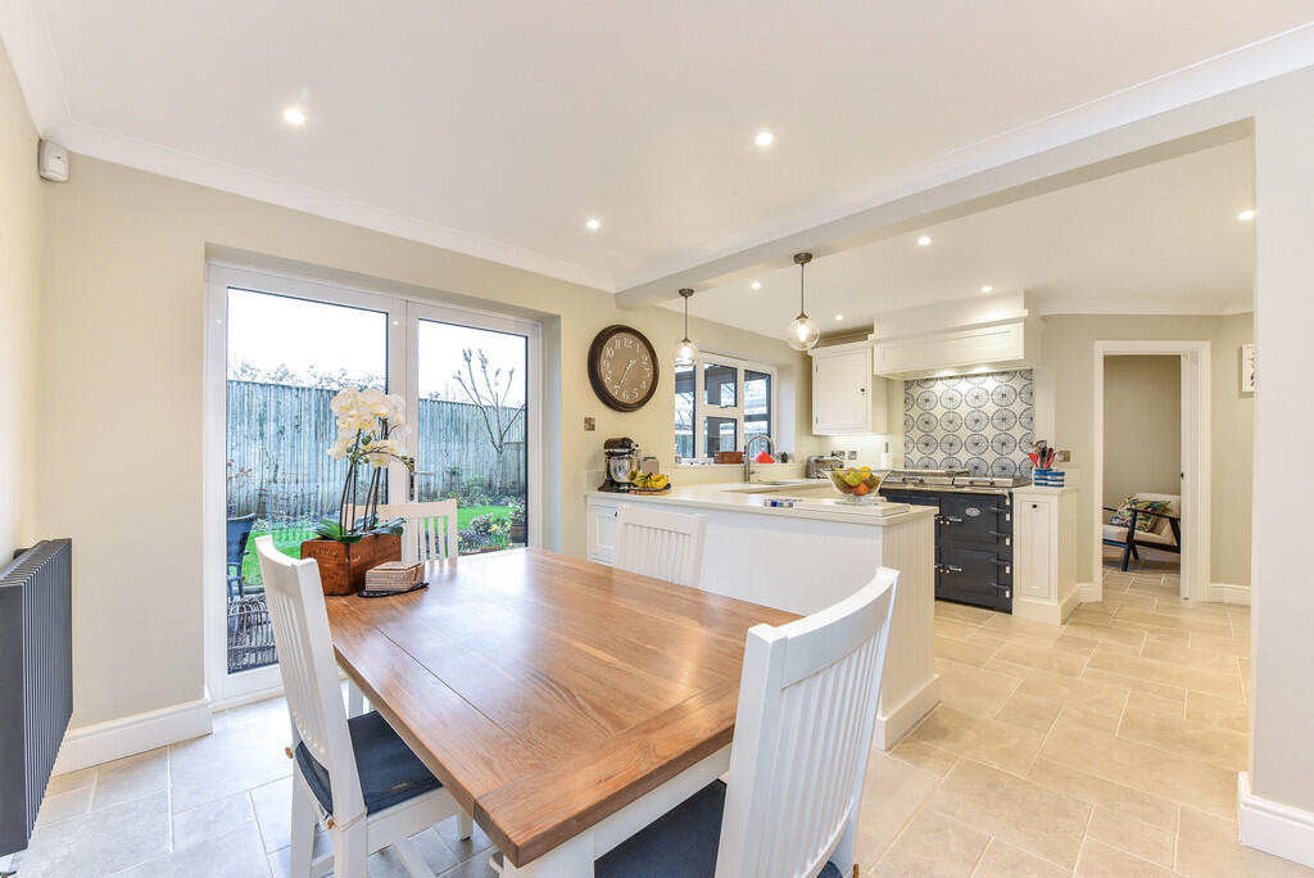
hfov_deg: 104.2
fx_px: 511
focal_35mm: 14
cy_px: 439
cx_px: 657
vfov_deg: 81.3
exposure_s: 1/10
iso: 640
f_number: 9
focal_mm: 14
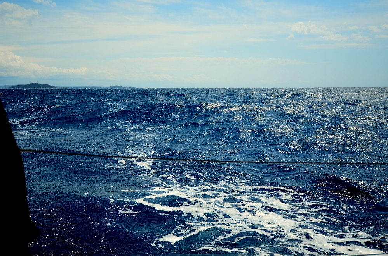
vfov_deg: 36.7
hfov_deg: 53.2
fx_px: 387
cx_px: 194
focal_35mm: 36
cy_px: 128
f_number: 4
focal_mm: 24
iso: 400
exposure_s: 1/4000
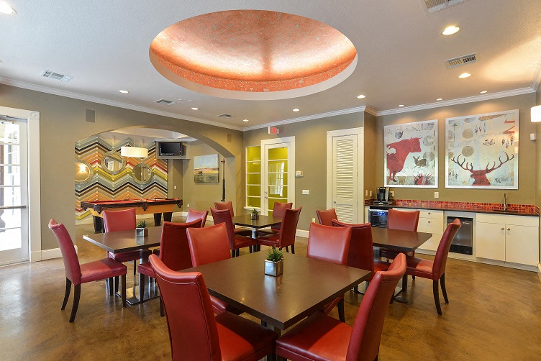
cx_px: 270
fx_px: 271
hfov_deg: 90.0
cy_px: 180
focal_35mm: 18
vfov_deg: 67.4
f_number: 10
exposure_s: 1.6
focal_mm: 18
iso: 200
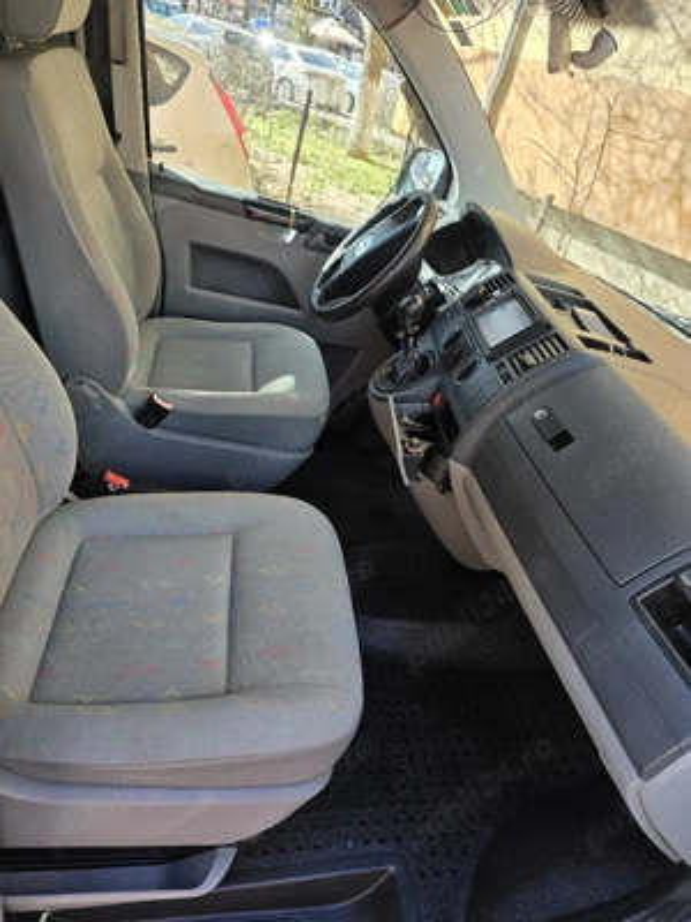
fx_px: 612
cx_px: 346
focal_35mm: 23
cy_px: 461
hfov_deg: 58.9
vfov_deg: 73.9
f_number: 1.7
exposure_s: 1/182
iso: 40
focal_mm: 6.3
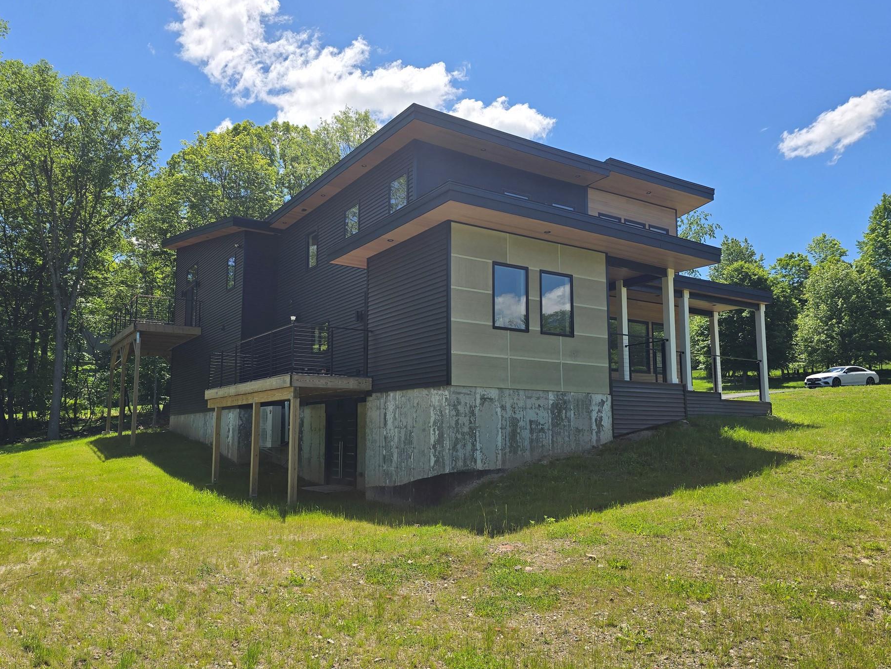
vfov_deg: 53.0
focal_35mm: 26
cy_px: 350
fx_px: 669
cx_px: 422
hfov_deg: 67.3
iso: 12
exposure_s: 1/1067
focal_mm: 6.3
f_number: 1.7
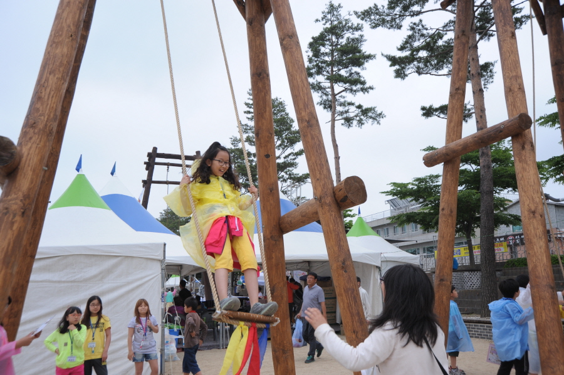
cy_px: 188
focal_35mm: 32
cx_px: 282
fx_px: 501
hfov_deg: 58.8
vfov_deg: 41.0
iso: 400
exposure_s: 1/250
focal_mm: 32
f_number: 8
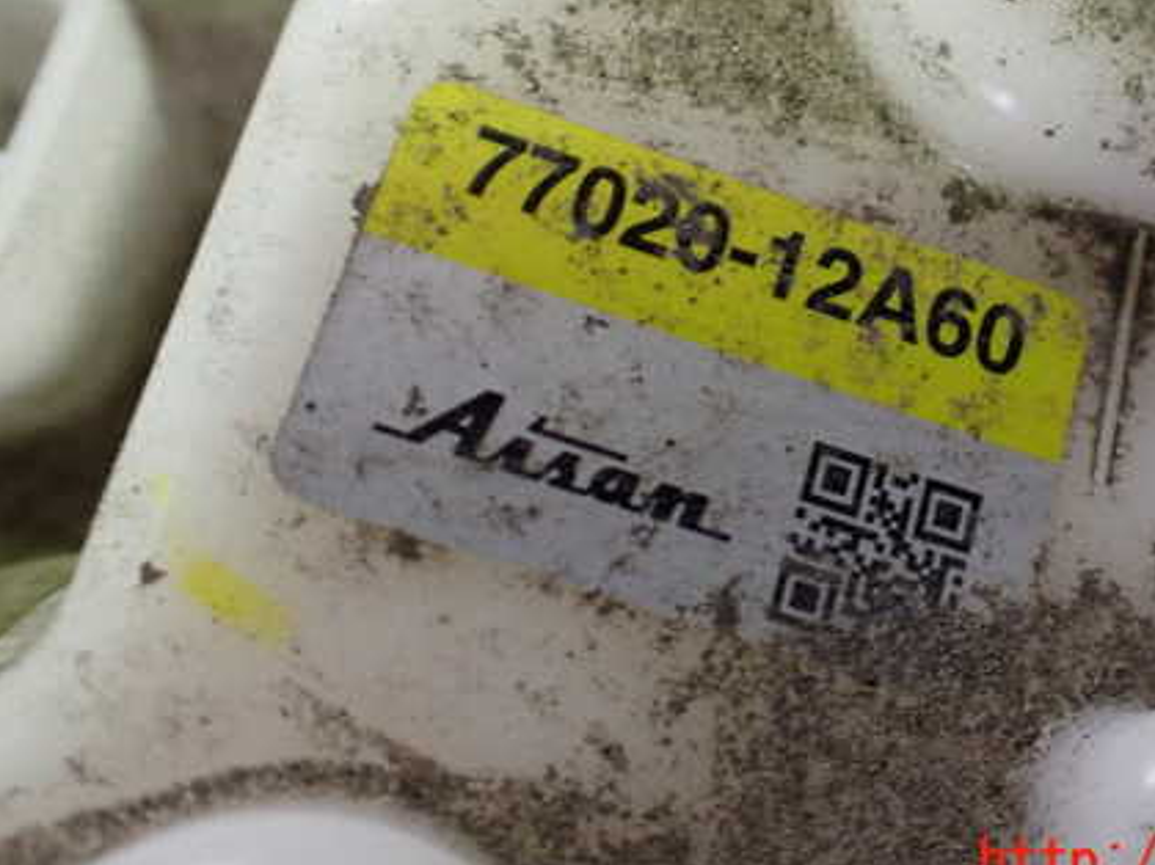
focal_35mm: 43
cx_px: 775
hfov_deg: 43.2
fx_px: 1434
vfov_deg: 33.2
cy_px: 278
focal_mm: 5.4
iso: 800
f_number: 2.3
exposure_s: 1/80
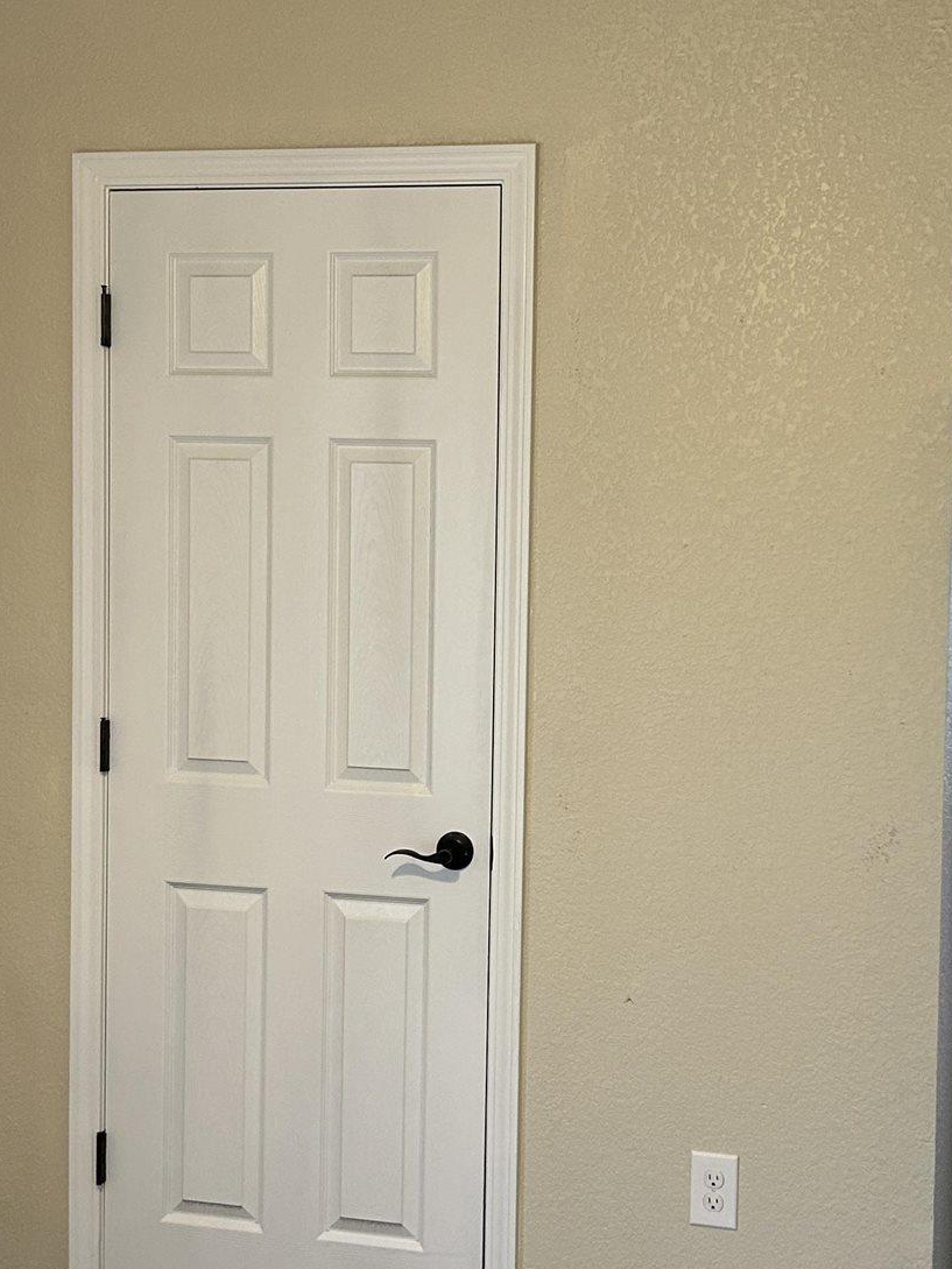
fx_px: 2016
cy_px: 634
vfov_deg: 34.9
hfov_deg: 26.5
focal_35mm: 55
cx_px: 609
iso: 160
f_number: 1.5
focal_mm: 5.7
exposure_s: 1/60
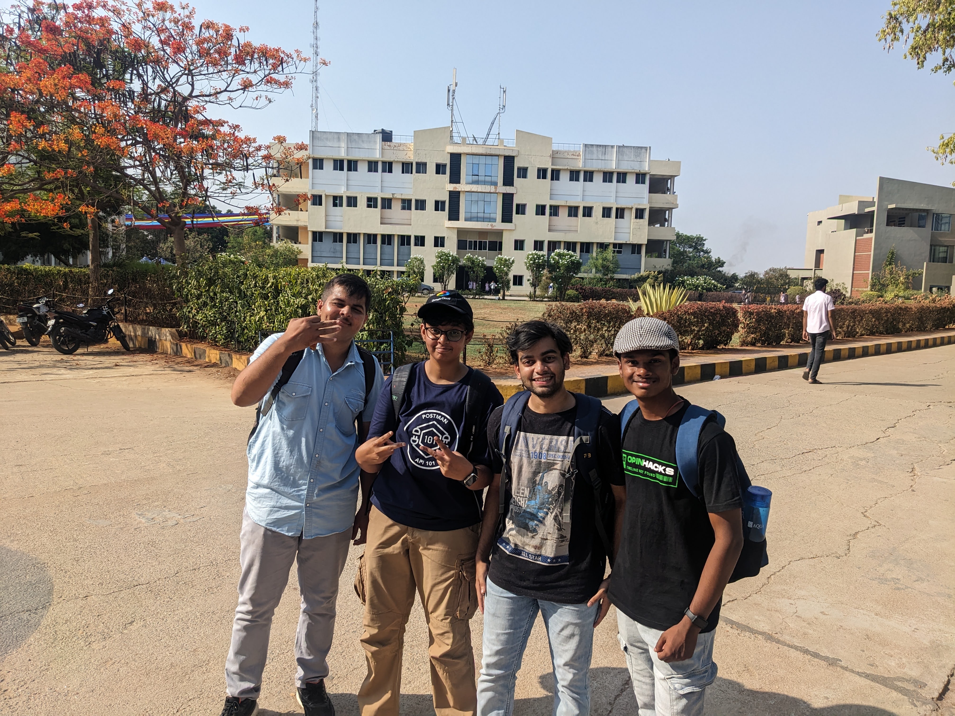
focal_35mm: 27
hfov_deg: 65.3
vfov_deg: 51.4
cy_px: 358
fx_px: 745
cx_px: 478
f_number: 1.73
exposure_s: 1/2597
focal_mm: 4.38
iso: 62
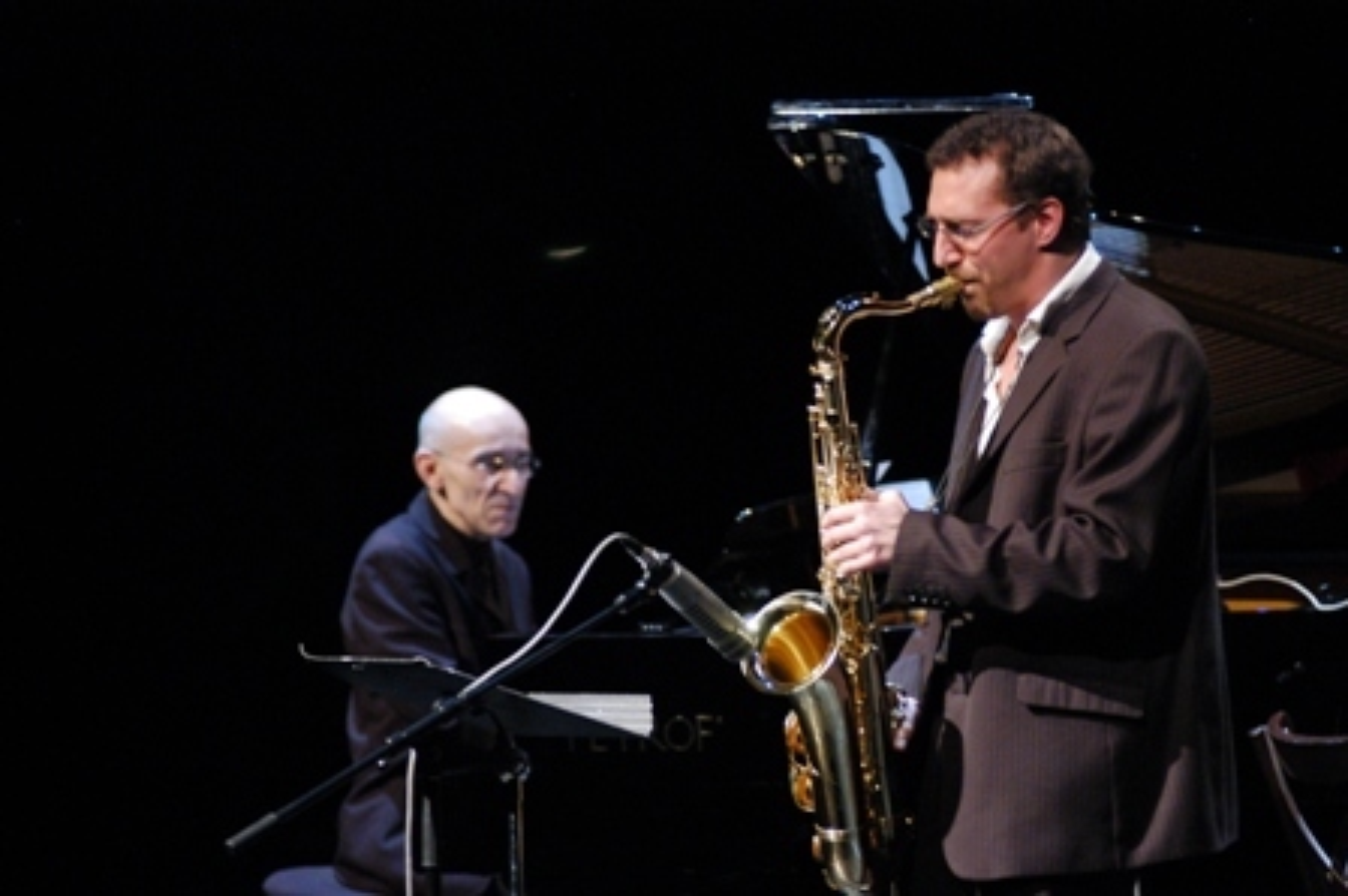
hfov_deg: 8.9
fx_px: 8699
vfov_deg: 5.9
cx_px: 674
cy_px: 448
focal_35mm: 232
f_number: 2.8
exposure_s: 1/80
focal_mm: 155
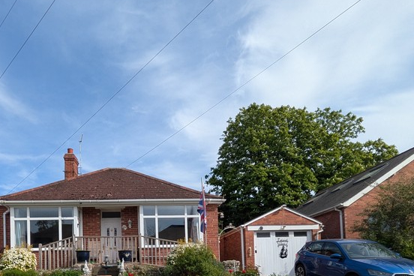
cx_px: 162
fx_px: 310
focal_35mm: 27
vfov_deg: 42.4
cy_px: 266
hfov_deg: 66.6
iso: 50
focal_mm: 1.83
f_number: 2.2
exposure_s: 1/1689
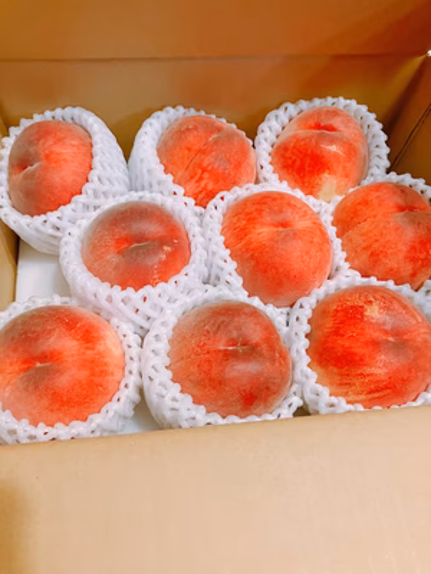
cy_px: 287
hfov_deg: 49.7
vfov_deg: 63.4
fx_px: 465
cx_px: 216
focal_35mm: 28
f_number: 1.8
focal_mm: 3.99
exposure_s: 1/40
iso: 400
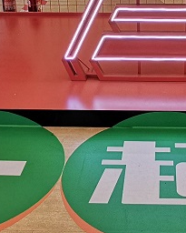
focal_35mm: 71
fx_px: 488
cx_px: 150
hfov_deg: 21.3
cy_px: 67
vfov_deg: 26.5
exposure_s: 6
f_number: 2.2
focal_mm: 2.26
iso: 80
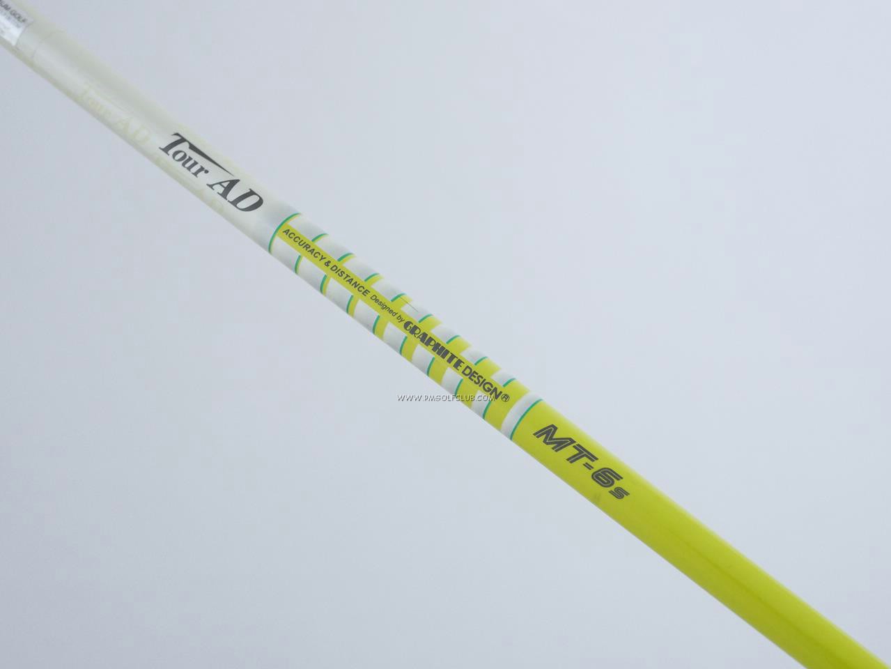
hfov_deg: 38.2
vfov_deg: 29.1
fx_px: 1287
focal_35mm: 50
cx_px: 446
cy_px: 334
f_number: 4
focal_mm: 25
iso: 1600
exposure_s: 1/160
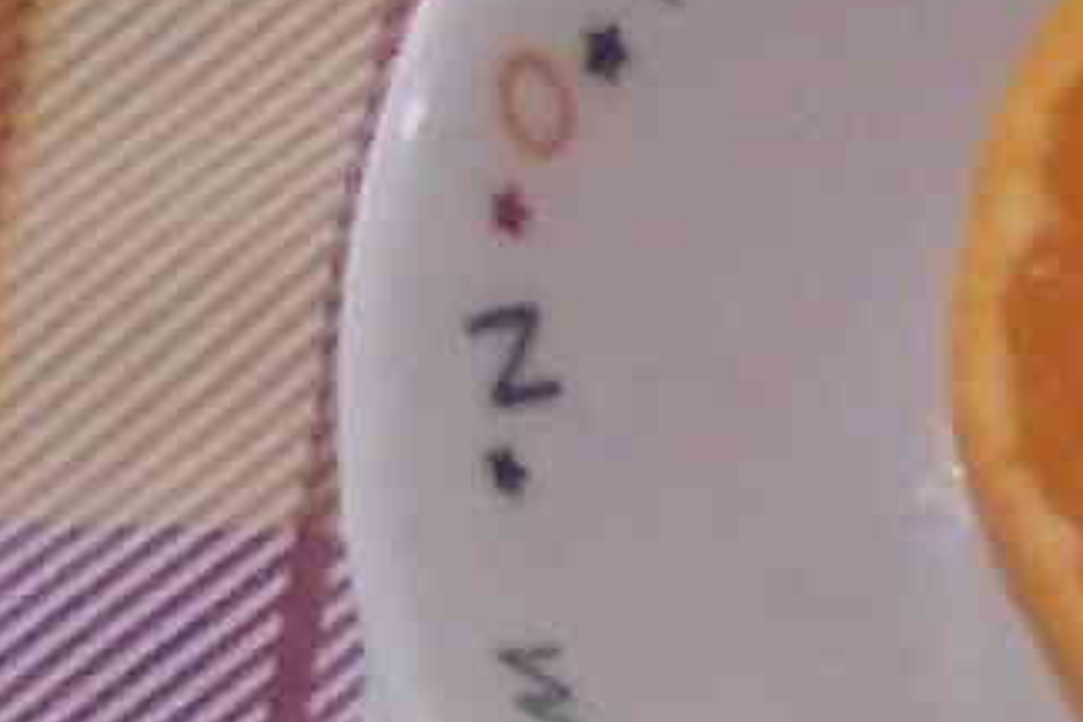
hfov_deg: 7.7
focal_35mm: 216
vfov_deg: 6.0
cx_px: 3734
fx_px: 6497
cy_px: 1892
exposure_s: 1/160
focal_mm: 4.6
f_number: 3.5
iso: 400
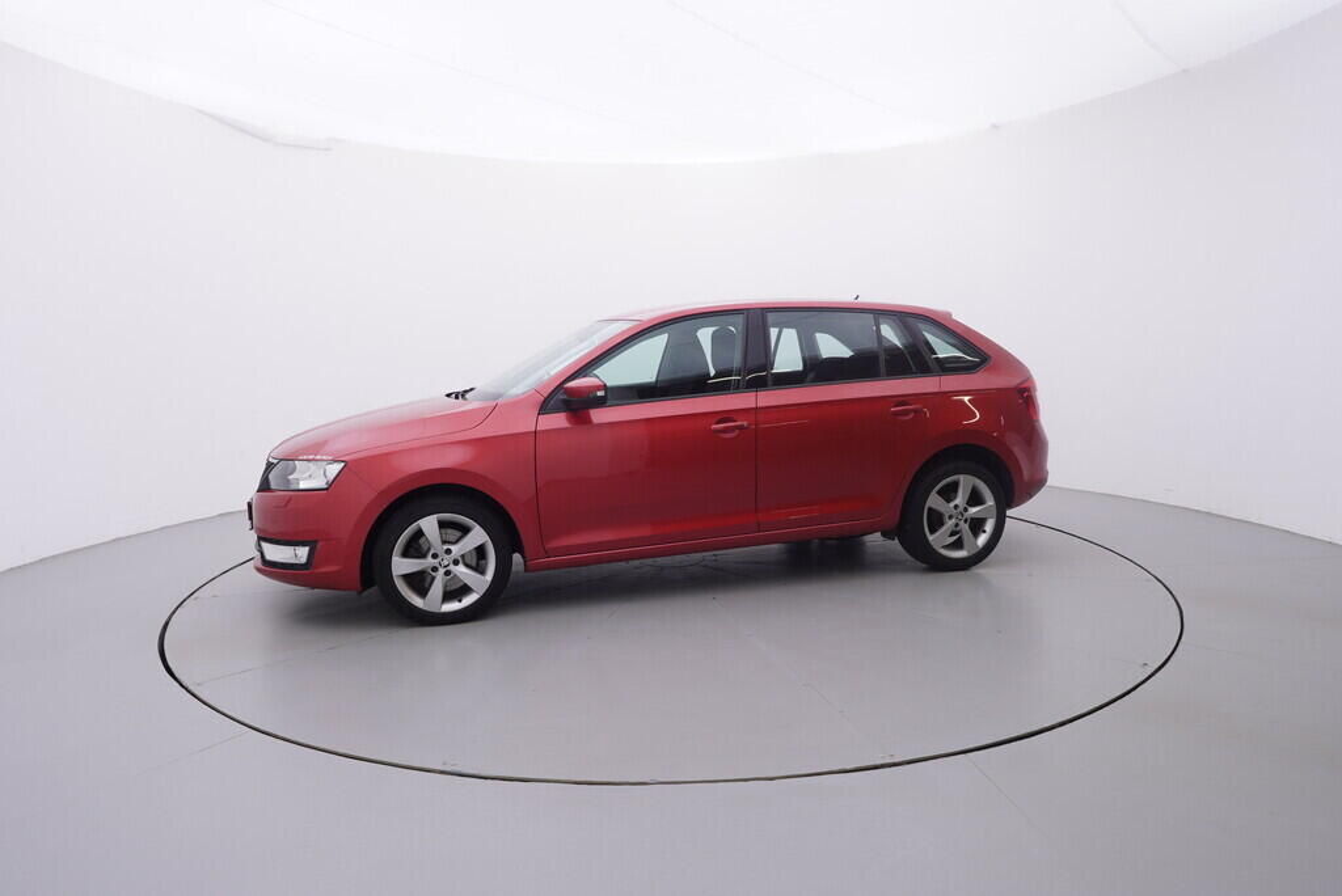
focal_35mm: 22
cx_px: 671
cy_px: 448
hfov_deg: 77.3
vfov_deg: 56.2
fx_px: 839
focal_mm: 15
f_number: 5
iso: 200
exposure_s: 1/80
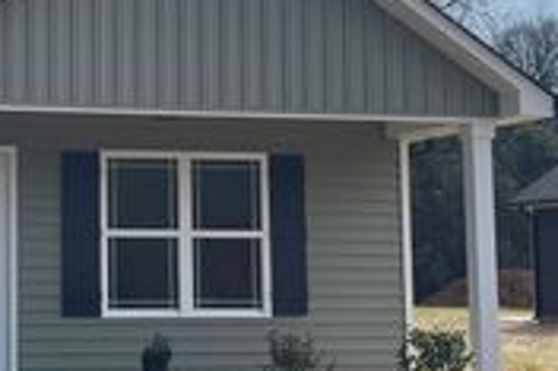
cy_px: 151
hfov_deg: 25.0
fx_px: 1192
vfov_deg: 17.7
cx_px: -10
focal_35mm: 77
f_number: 1.6
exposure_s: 1/4049
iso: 32
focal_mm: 5.1
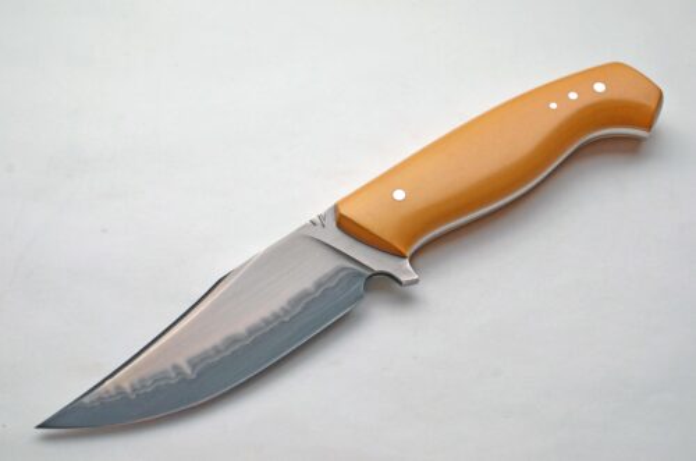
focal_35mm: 60
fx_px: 1157
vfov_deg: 22.5
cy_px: 230
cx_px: 348
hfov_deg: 33.5
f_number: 8
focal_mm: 40
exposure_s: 1/250
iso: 200
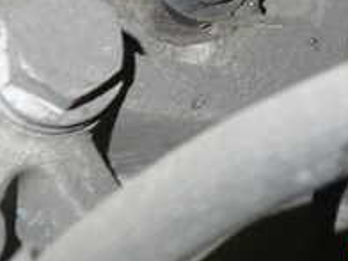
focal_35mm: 92
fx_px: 925
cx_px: 218
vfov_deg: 15.0
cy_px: -117
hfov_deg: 21.3
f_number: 2.3
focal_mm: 5.4
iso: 640
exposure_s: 1/30
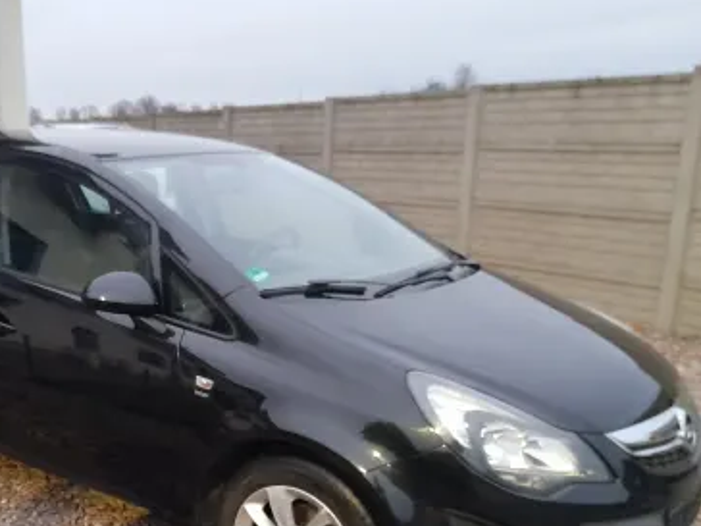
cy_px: 399
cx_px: 164
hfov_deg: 41.5
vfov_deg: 32.2
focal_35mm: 44
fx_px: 891
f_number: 2
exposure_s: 1/10
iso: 800
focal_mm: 4.6
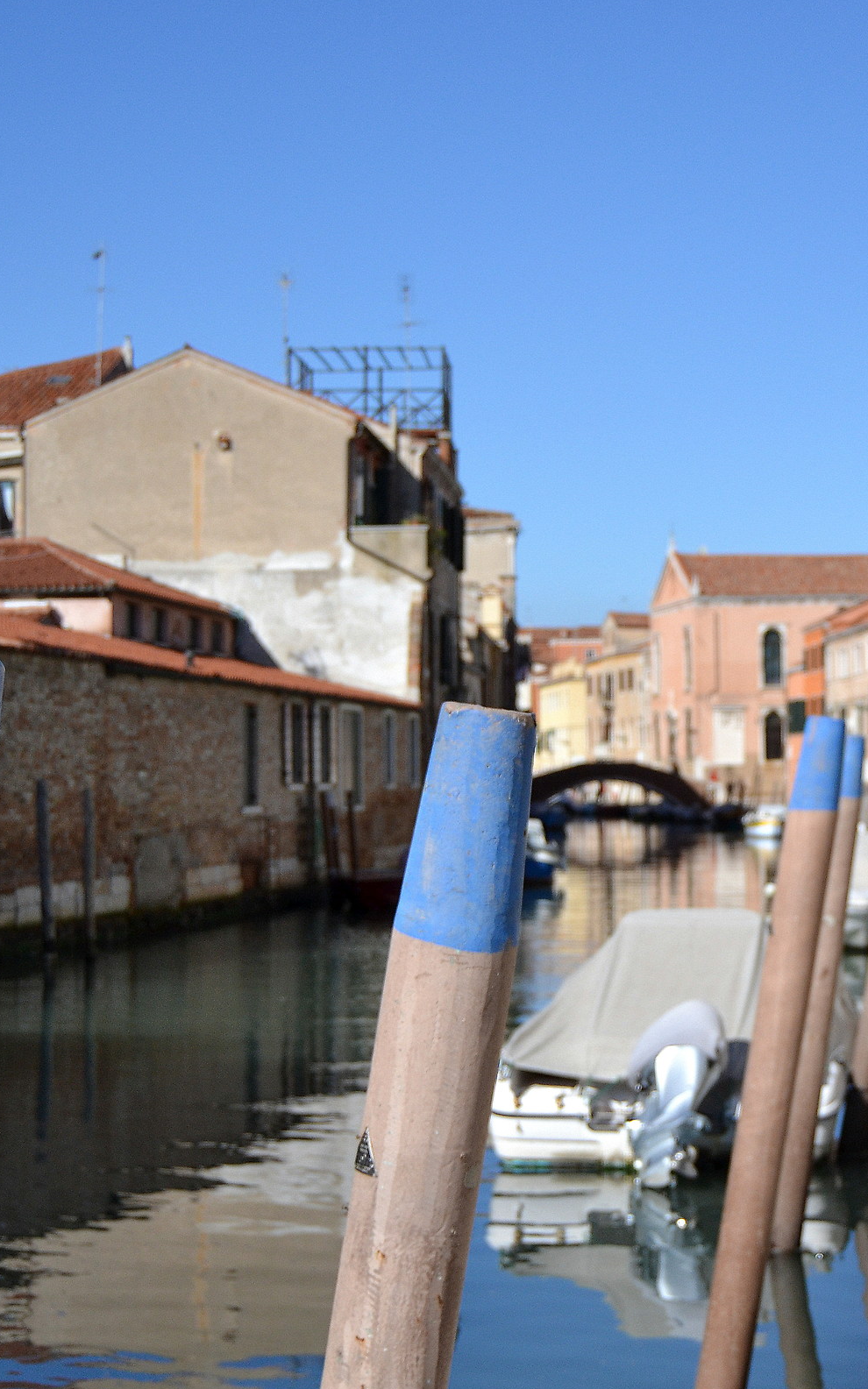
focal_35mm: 72
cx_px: 636
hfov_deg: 18.1
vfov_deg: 28.7
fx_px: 2718
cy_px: 699
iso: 400
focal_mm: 31
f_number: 4.2
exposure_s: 1/4000
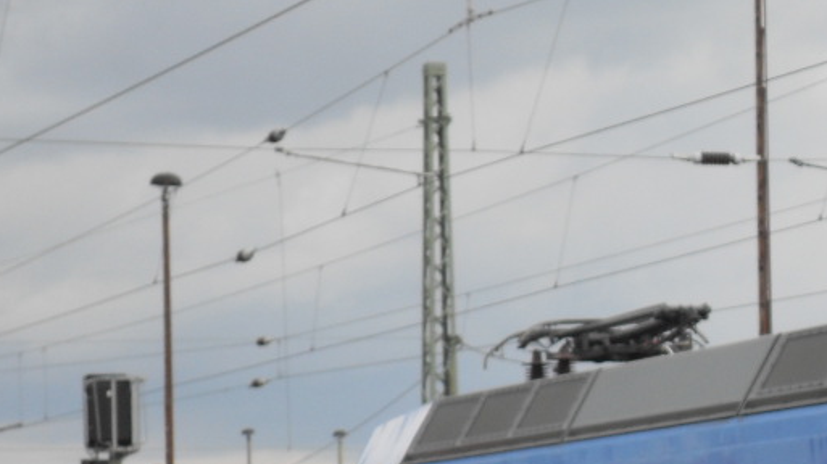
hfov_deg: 9.7
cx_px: 738
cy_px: 501
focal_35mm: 222
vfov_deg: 5.4
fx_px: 4866
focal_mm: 18.1
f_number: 5.2
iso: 100
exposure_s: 1/180
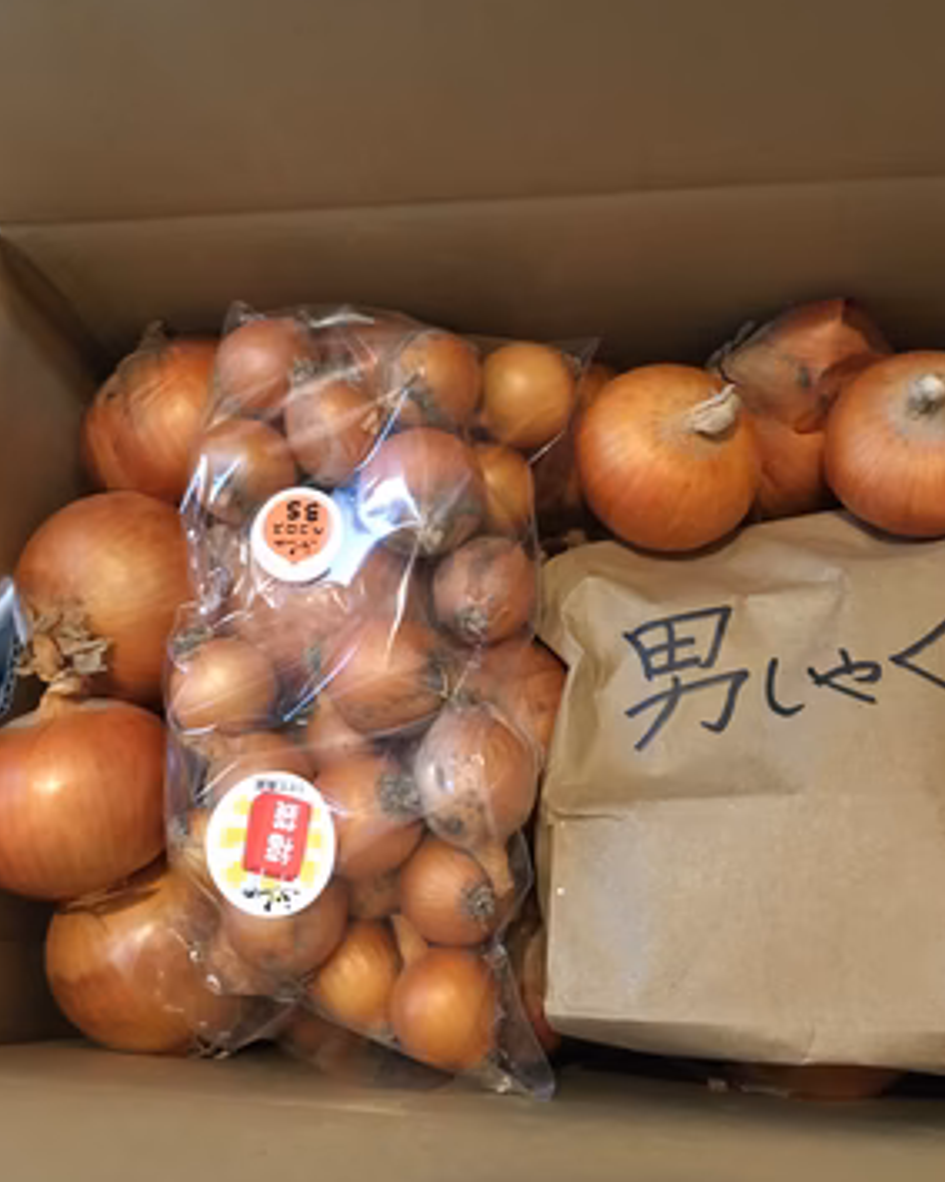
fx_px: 1119
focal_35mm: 32
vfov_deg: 55.7
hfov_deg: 45.8
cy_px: 594
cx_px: 474
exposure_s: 1/15
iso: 400
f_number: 2.2
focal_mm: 4.15
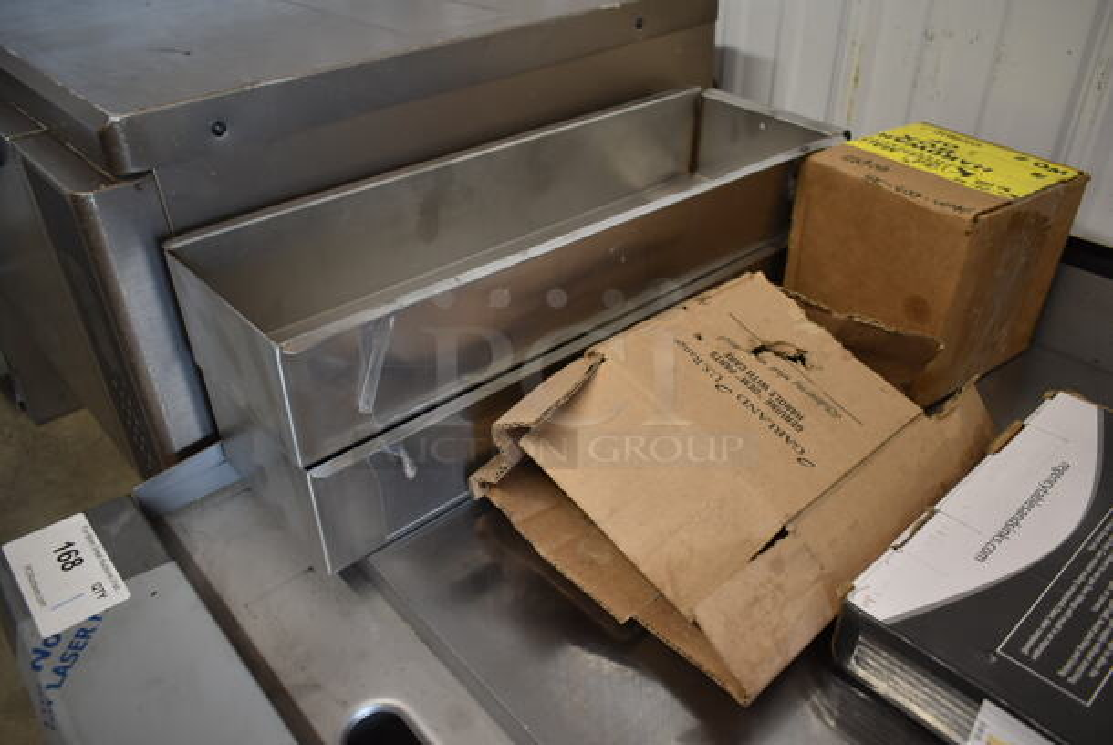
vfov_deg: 48.0
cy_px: 372
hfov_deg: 67.3
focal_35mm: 27
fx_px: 836
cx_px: 556
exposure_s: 1/30
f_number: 3.5
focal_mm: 18
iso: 500
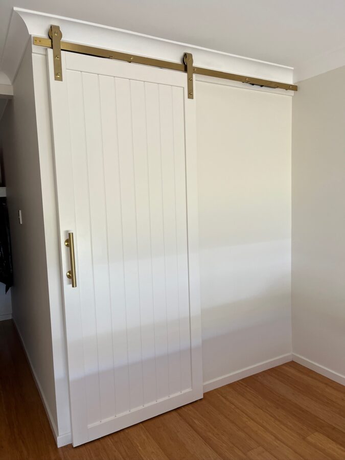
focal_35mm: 26
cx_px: 172
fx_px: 346
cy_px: 230
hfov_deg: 53.1
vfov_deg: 67.3
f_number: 1.6
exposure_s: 1/121
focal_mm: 5.1
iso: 125
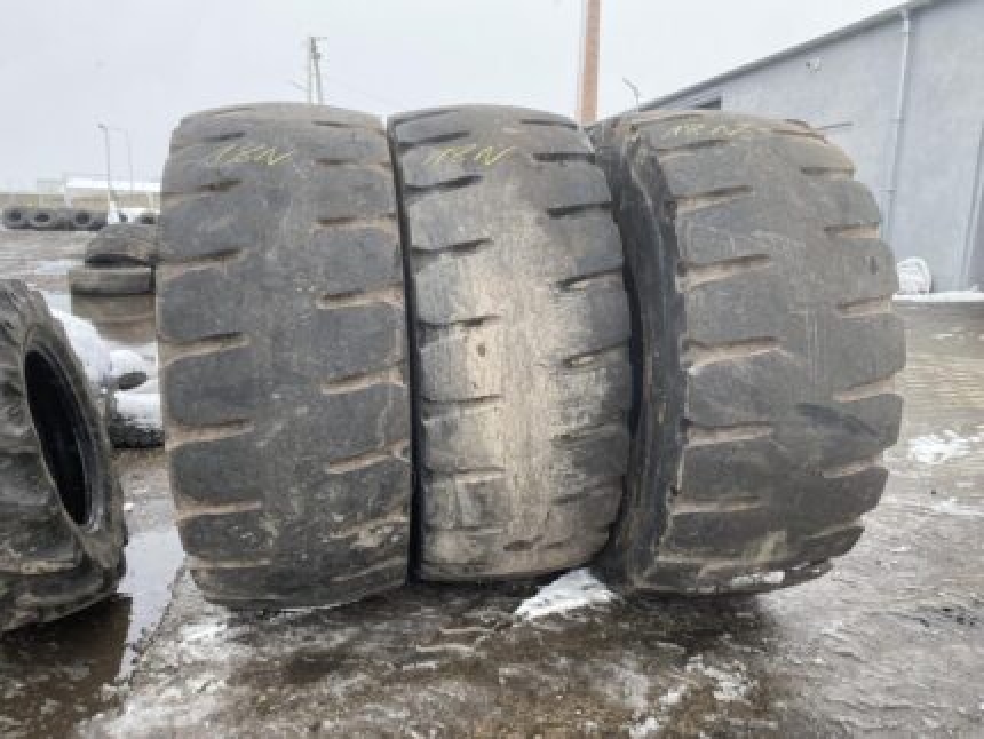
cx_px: 492
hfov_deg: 67.3
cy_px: 370
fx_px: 739
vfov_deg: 53.1
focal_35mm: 26
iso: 32
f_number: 1.8
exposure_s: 1/479
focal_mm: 4.25
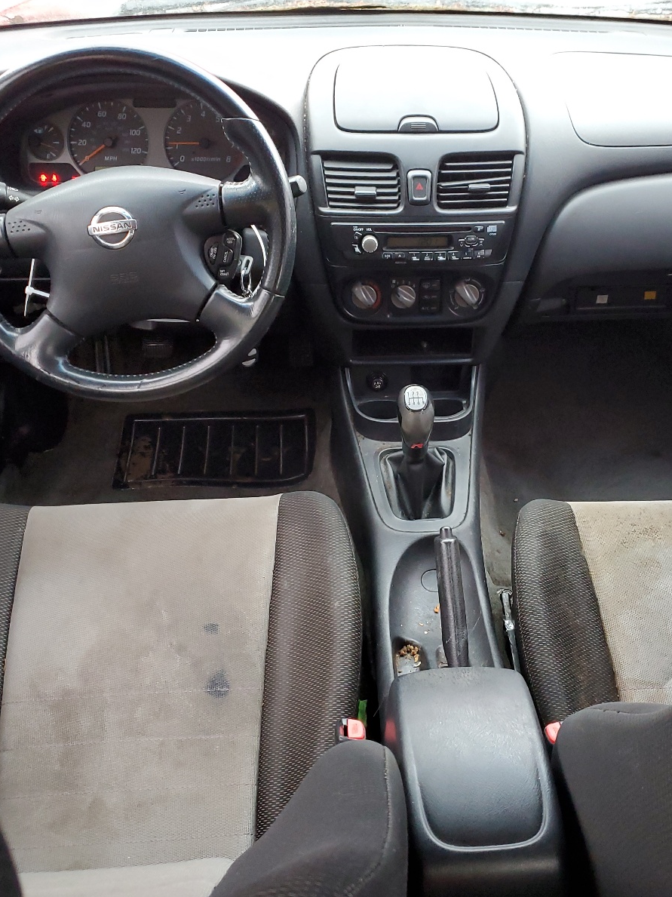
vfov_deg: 52.6
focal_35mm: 35
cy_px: 451
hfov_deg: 40.5
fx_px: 906
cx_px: 397
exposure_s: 1/60.2
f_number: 1.5
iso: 204
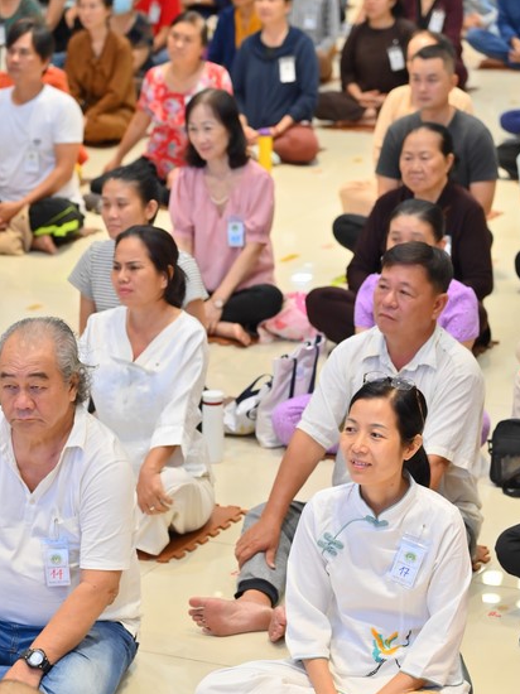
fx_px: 2506
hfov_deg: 11.8
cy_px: 368
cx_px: 252
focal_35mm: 125
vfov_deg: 15.8
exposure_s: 1/80
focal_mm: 110
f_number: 5
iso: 1250
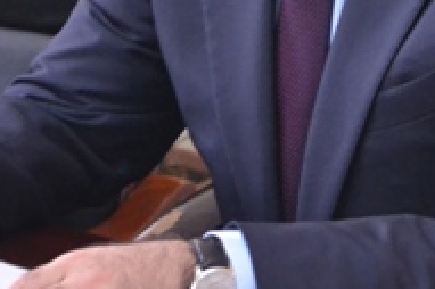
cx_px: 251
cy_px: -114
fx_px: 3134
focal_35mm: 260
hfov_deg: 7.9
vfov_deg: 5.2
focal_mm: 55
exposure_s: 1/25
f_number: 5.6
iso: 3200
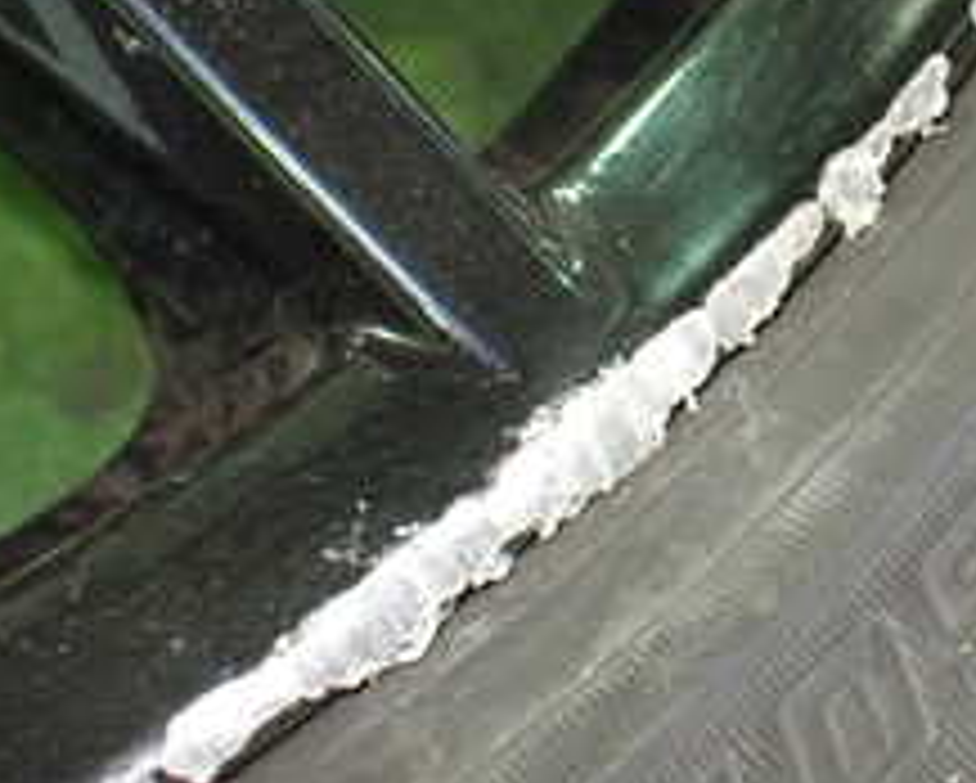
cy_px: 86
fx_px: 2342
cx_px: 868
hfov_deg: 23.0
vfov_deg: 18.7
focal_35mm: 81
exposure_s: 1/40
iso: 800
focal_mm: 5.4
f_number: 2.3
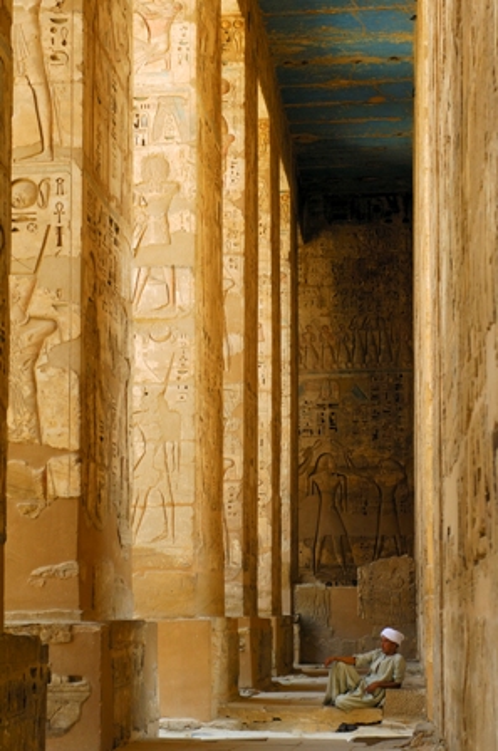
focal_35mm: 75
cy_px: 376
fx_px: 1562
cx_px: 249
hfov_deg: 18.1
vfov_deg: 27.0
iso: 100
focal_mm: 50
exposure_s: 1/60
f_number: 5.6
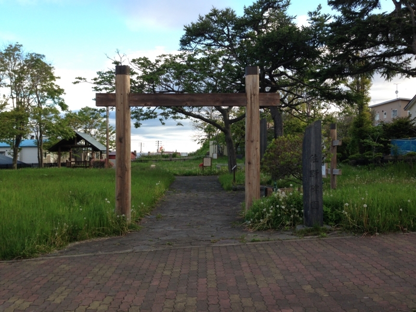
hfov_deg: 55.4
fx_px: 397
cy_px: 156
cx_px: 208
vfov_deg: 42.9
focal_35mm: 33
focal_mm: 4.12
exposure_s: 1/278
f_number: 2.4
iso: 50
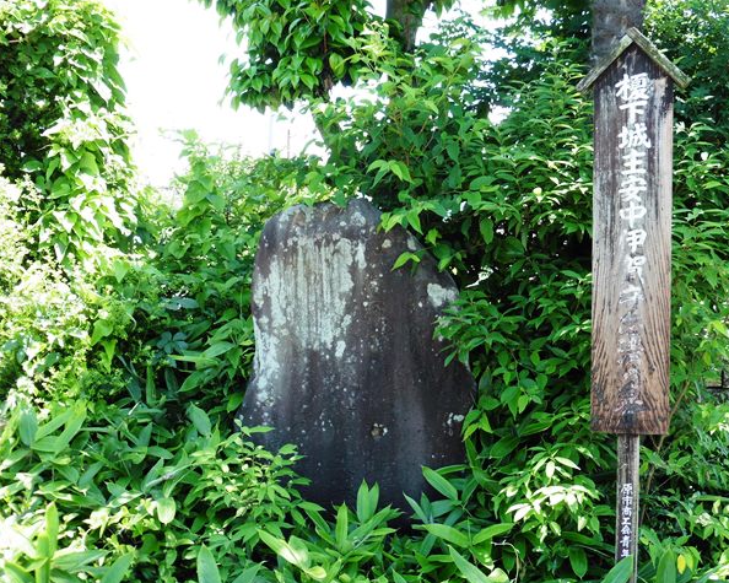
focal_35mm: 41
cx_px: 383
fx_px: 884
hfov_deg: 44.8
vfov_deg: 36.5
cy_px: 293
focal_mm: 6.9
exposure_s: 1/100
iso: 100
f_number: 3.9
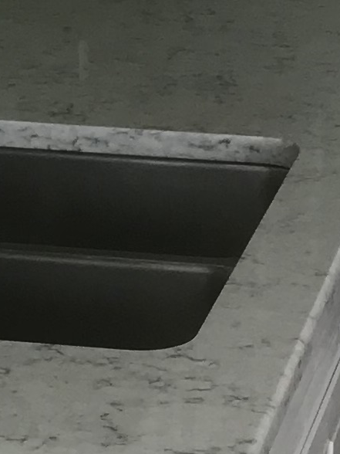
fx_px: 2514
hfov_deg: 7.7
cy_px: 593
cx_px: 171
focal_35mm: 192
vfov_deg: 10.1
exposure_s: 1/120
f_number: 1.8
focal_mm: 3.99
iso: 40
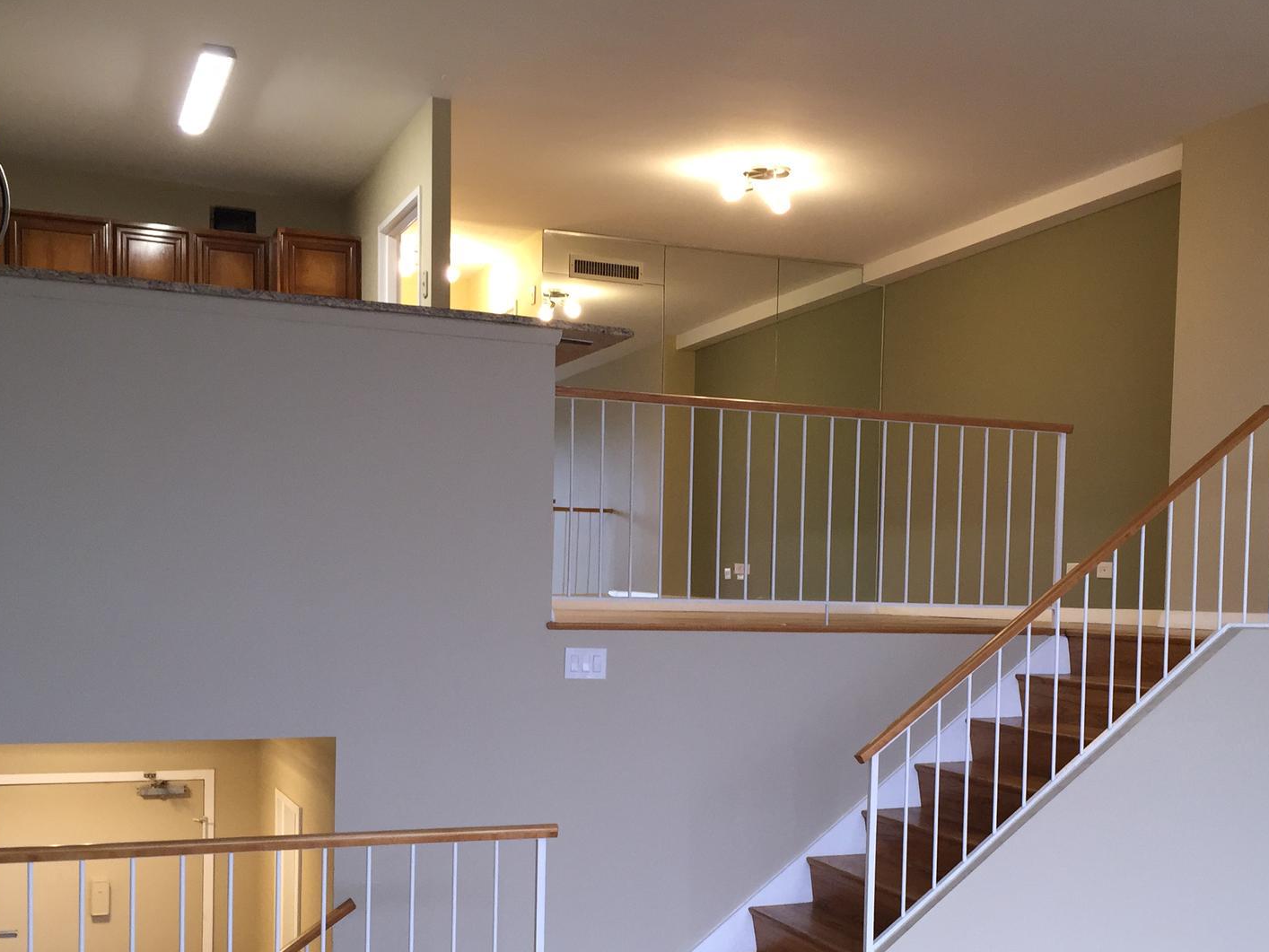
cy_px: 679
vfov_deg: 33.9
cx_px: 737
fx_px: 1540
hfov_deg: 44.6
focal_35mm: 42
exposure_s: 1/30
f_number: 2.2
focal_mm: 4.15
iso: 80
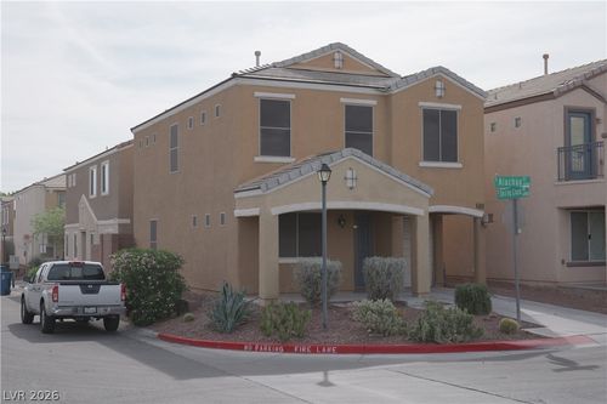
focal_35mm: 50
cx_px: 304
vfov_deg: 27.0
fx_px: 843
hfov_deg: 39.6
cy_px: 202
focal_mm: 50
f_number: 6.3
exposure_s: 1/1300
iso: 640
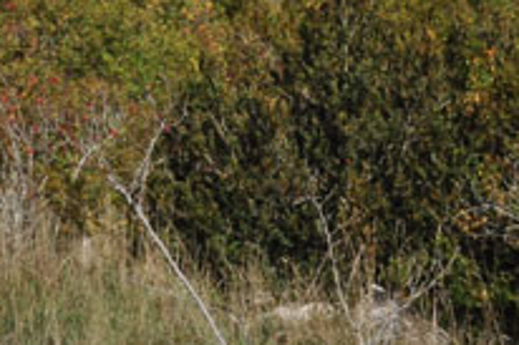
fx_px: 1844
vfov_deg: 10.7
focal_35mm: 128
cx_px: -461
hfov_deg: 14.0
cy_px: 122
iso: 400
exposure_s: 1/250
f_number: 14
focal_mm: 22
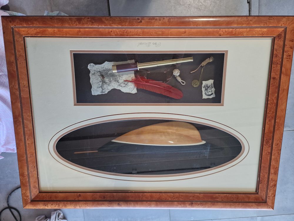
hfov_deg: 73.9
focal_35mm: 23
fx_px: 195
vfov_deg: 58.9
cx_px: 147
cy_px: 110
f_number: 1.8
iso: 125
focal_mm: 6.4
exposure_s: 1/100
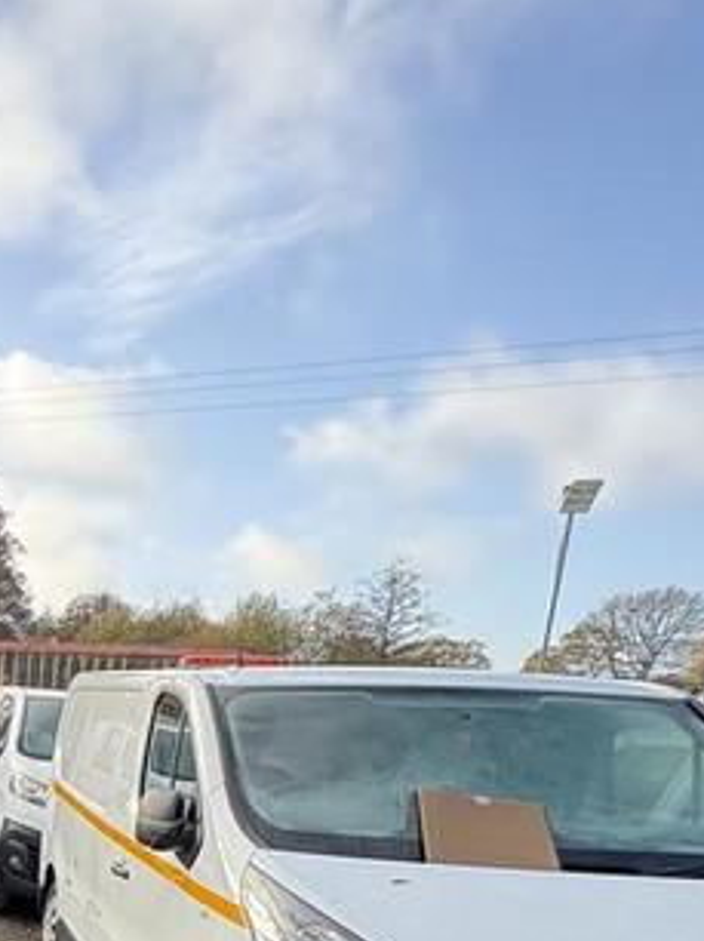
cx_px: -415
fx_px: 1113
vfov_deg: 41.0
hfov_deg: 24.7
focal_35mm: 41
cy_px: 904
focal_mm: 2.22
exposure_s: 1/175
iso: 50
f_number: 2.2
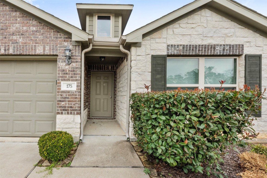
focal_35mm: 12
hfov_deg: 112.6
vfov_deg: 90.0
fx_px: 89
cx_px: 134
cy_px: 89
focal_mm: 12
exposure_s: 1/25
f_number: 9
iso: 800
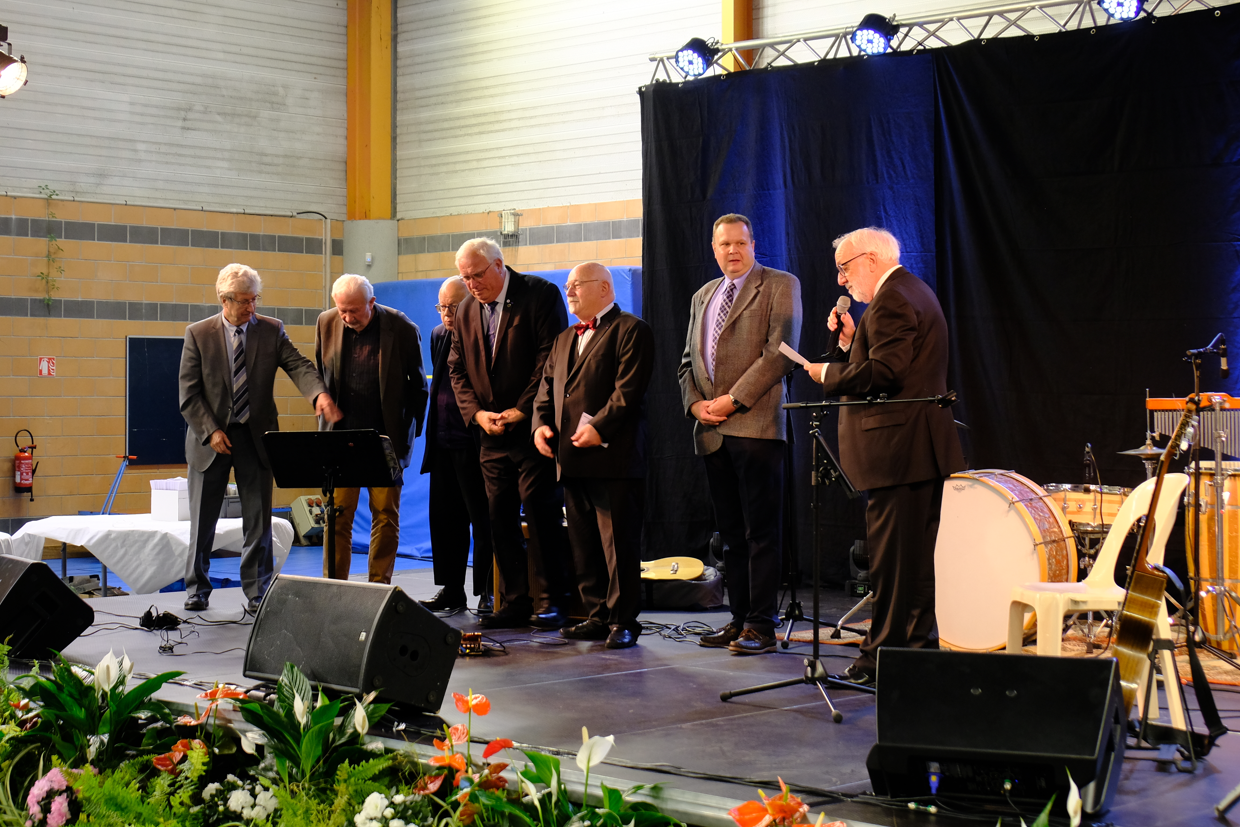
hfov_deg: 34.9
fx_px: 1963
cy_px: 351
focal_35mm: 57
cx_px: 471
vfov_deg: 23.8
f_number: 4.3
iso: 800
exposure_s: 1/42
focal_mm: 29.3
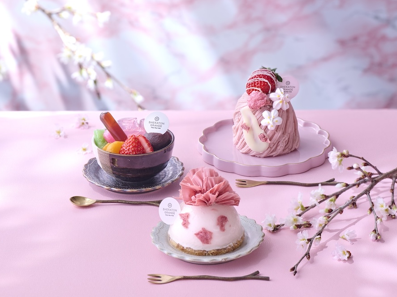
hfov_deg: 13.0
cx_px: 206
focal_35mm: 152
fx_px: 1743
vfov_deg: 9.8
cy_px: 149
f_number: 7.1
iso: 400
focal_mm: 140
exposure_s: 1/160
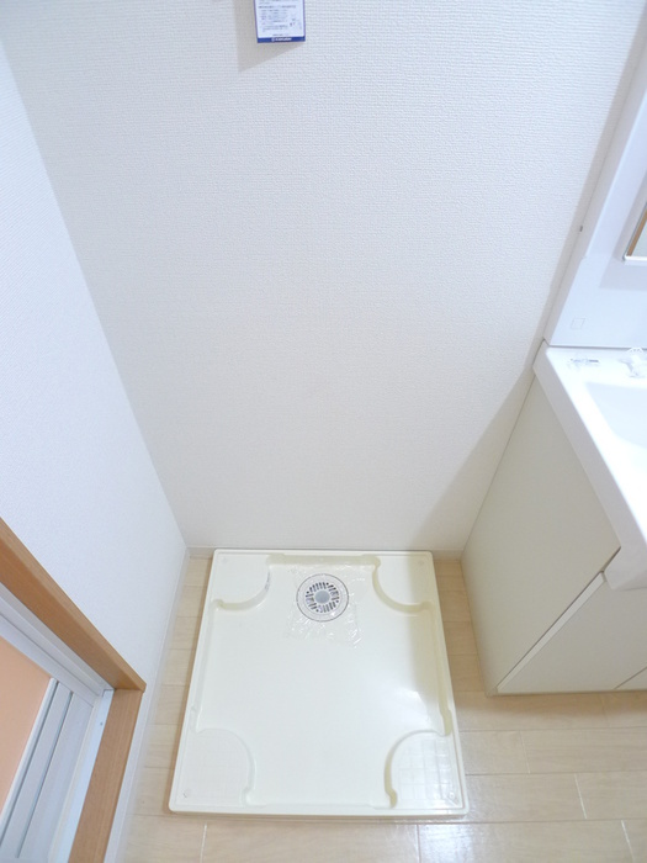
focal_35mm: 24
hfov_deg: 56.8
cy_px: 432
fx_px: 598
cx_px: 324
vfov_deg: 71.6
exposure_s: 1/40
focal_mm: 5.1
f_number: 2
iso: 400
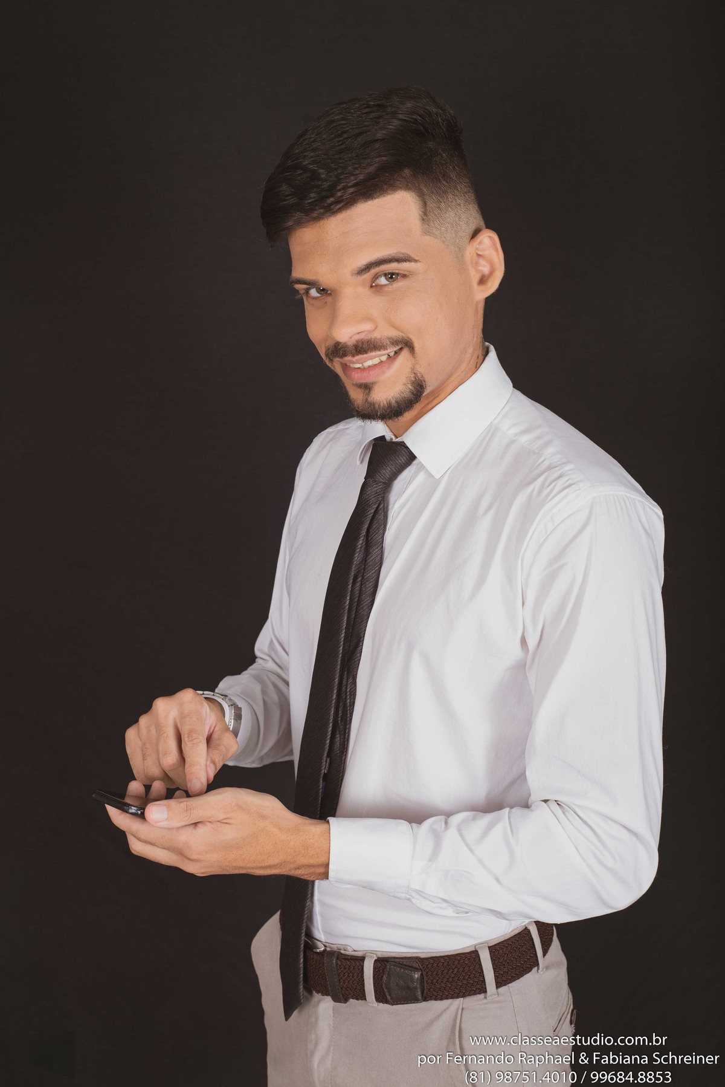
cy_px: 544
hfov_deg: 27.0
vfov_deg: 39.6
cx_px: 362
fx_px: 1509
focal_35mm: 50
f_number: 7.1
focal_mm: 50
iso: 50
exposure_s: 1/200
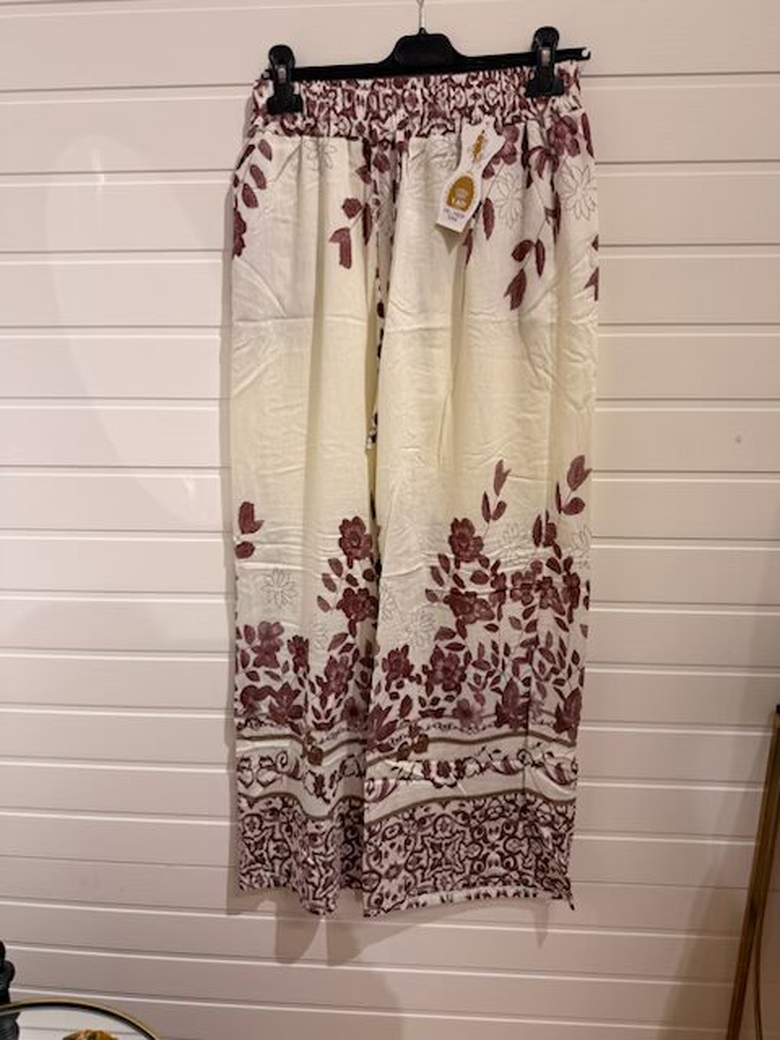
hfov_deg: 56.8
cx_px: 390
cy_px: 520
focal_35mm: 24
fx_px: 721
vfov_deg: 71.6
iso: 64
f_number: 1.78
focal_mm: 6.76
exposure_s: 1/100
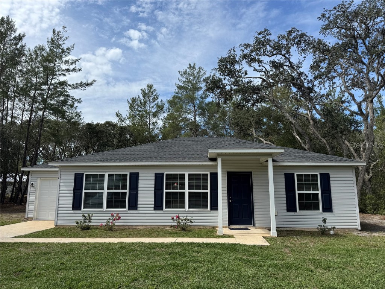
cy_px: 144
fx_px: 267
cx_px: 192
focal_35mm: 24
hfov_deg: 71.6
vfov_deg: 56.8
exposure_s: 1/4608
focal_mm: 6.76
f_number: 1.78
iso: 80
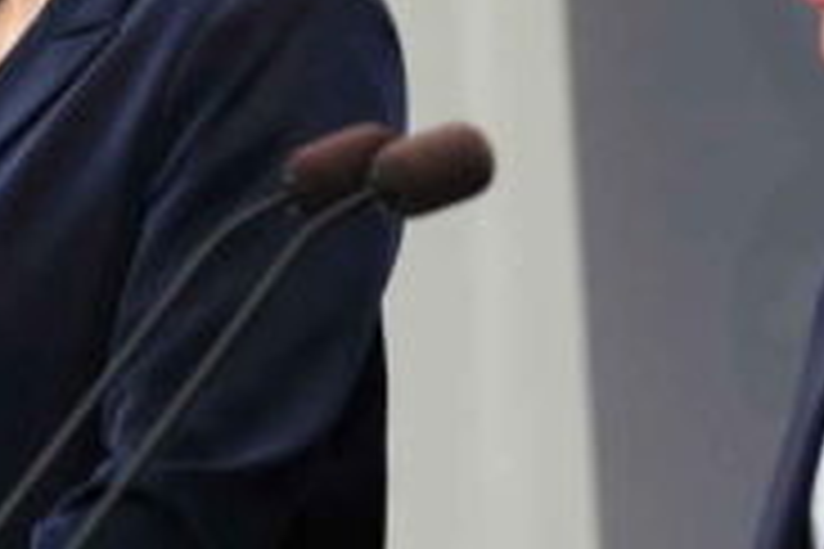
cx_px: 162
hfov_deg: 4.3
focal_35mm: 483
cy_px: 338
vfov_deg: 2.8
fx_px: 11054
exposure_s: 1/250
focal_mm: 123
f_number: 4
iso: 1600
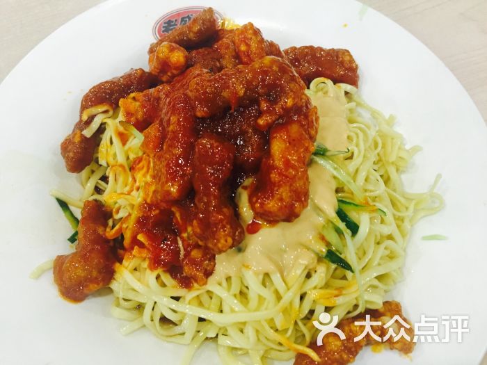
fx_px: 408
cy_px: 182
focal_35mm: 29
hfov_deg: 61.7
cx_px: 244
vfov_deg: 48.2
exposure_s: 1/33
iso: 200
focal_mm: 4.15
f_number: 2.2
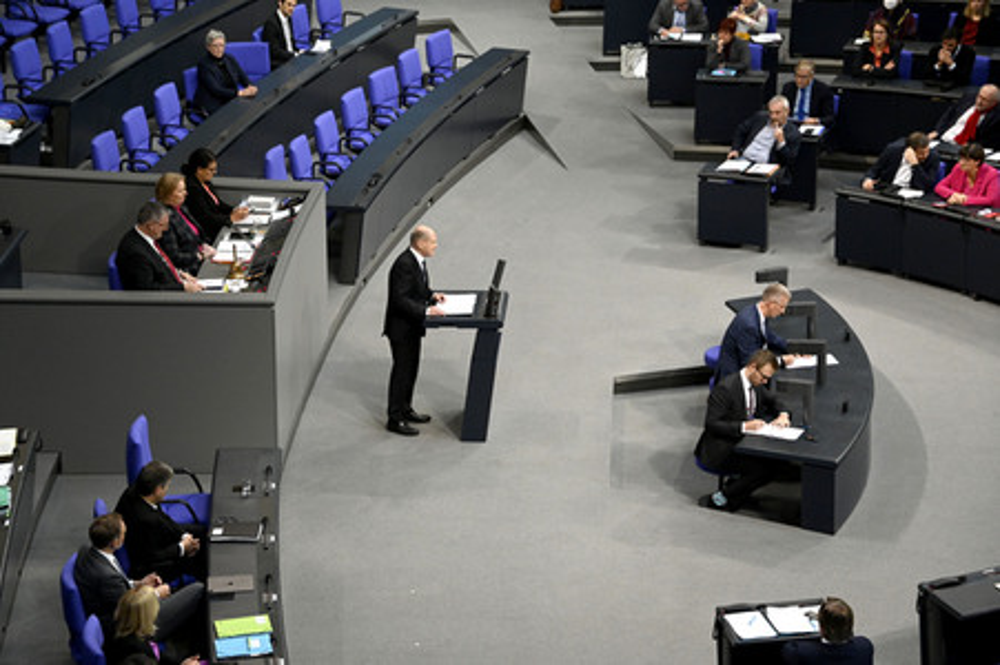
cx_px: 500
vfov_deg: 14.8
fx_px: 2554
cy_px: 332
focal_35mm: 92
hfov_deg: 22.2
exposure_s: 1/250
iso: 5000
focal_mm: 92
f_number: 5.3
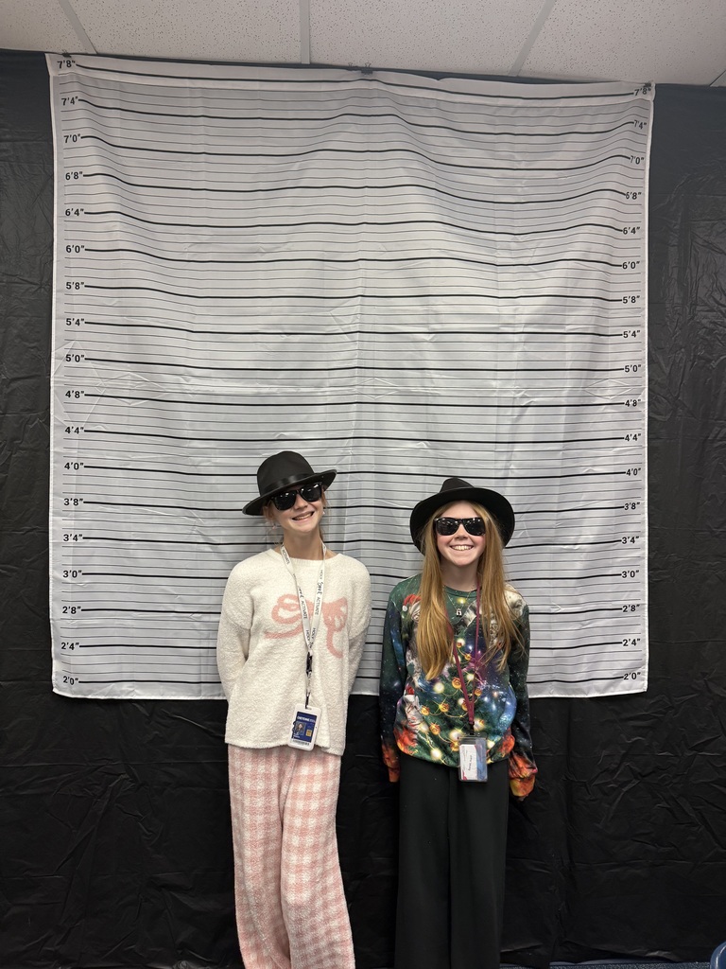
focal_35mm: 24
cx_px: 363
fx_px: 671
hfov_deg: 56.8
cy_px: 484
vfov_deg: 71.6
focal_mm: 6.76
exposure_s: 1/120
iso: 200
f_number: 1.78
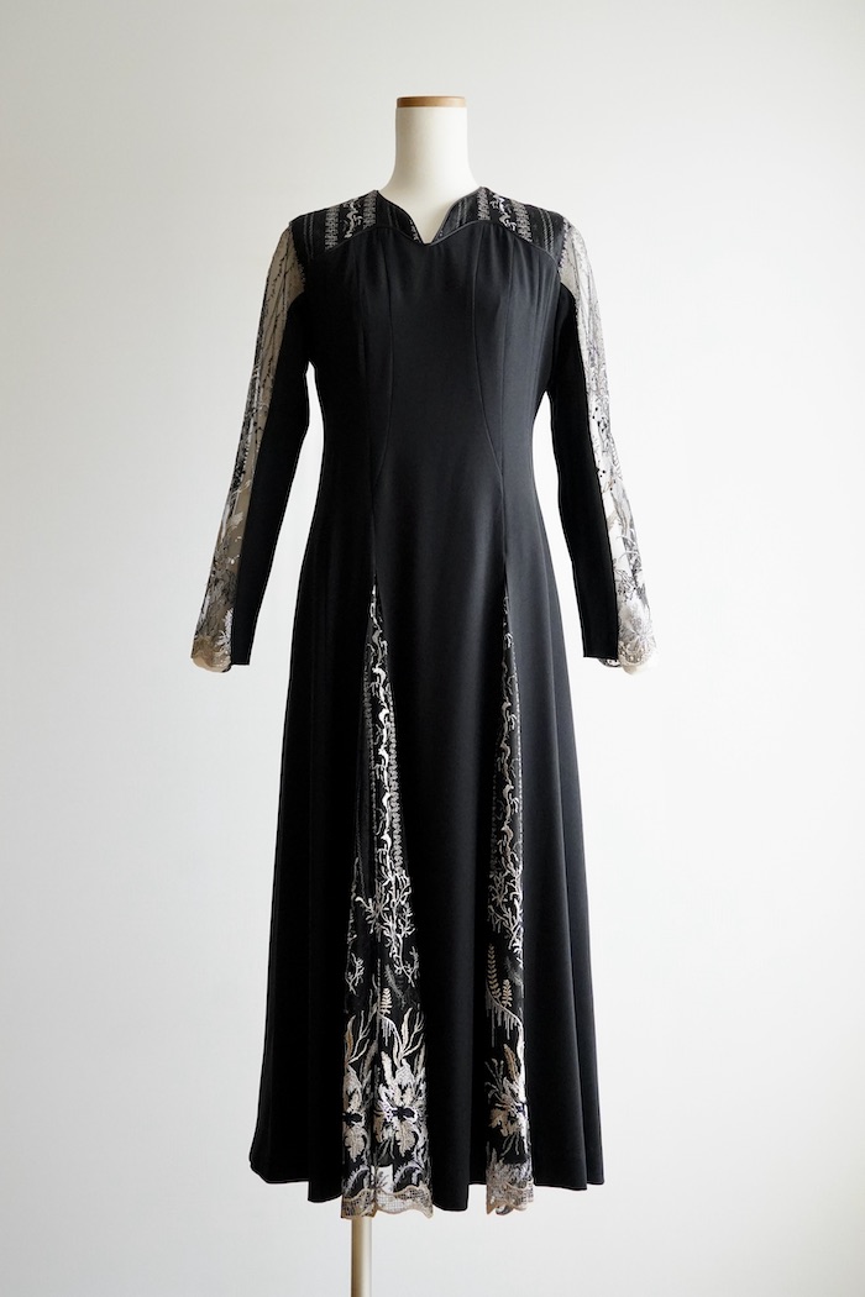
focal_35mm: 34
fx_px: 1225
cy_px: 648
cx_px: 432
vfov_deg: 55.8
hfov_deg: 38.9
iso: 6400
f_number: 5
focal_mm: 34
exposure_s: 1/800
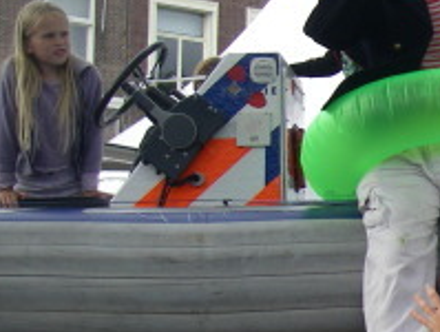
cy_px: 345
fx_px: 1554
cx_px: 648
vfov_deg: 12.0
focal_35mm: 122
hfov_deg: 15.0
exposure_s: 1/160
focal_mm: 6.3
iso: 64
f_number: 3.3
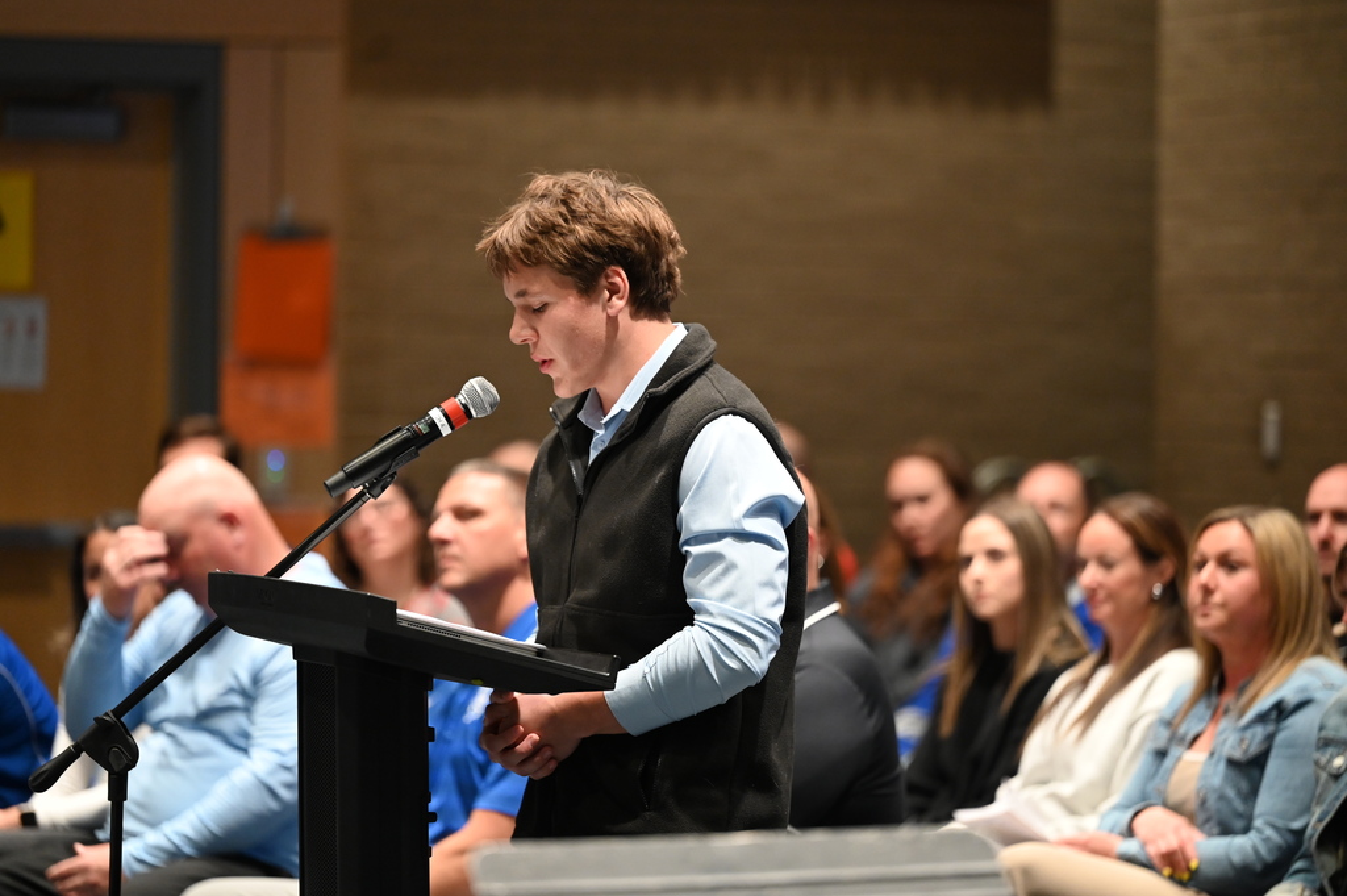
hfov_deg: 12.8
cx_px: 674
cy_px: 448
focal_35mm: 160
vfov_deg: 8.6
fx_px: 5982
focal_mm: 160
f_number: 2.8
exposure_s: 1/160
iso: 3200
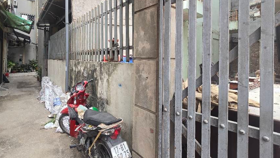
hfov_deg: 94.7
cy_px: 59
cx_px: 113
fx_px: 126
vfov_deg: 63.0
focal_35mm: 17
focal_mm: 2.2
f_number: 2.2
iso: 125
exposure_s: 1/100
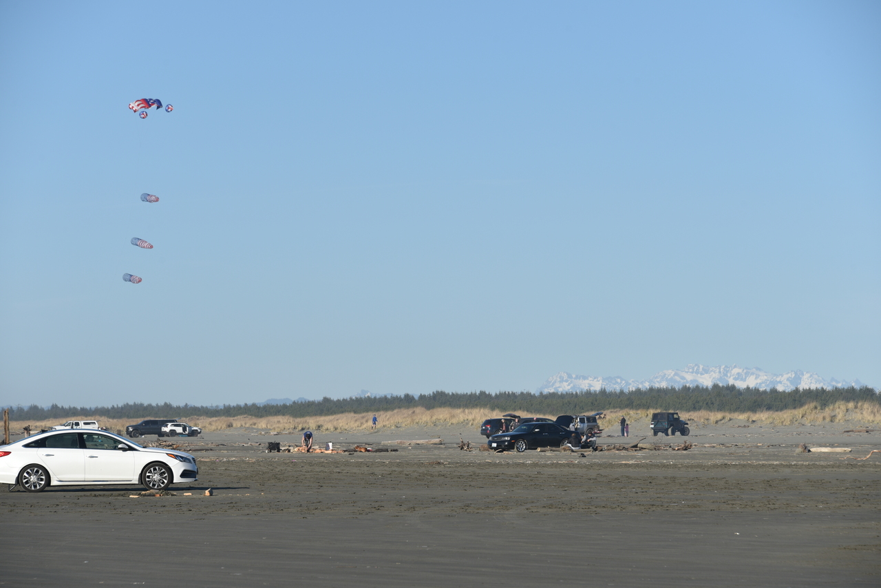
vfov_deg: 8.6
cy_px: 294
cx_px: 440
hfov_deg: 12.8
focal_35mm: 160
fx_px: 3916
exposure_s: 1/320
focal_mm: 160
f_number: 9
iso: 100
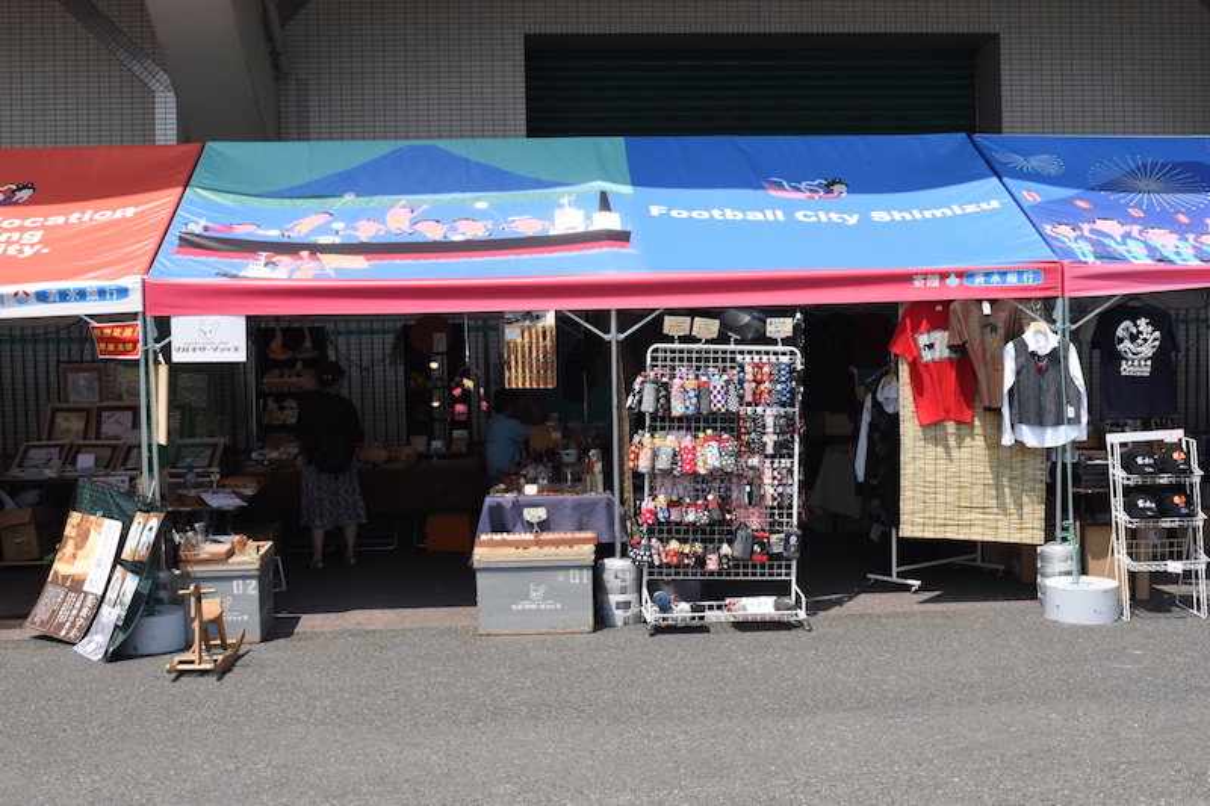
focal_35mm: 44
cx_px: 605
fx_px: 1462
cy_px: 403
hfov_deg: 45.0
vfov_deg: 30.8
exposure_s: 1/800
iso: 800
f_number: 14
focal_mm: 29
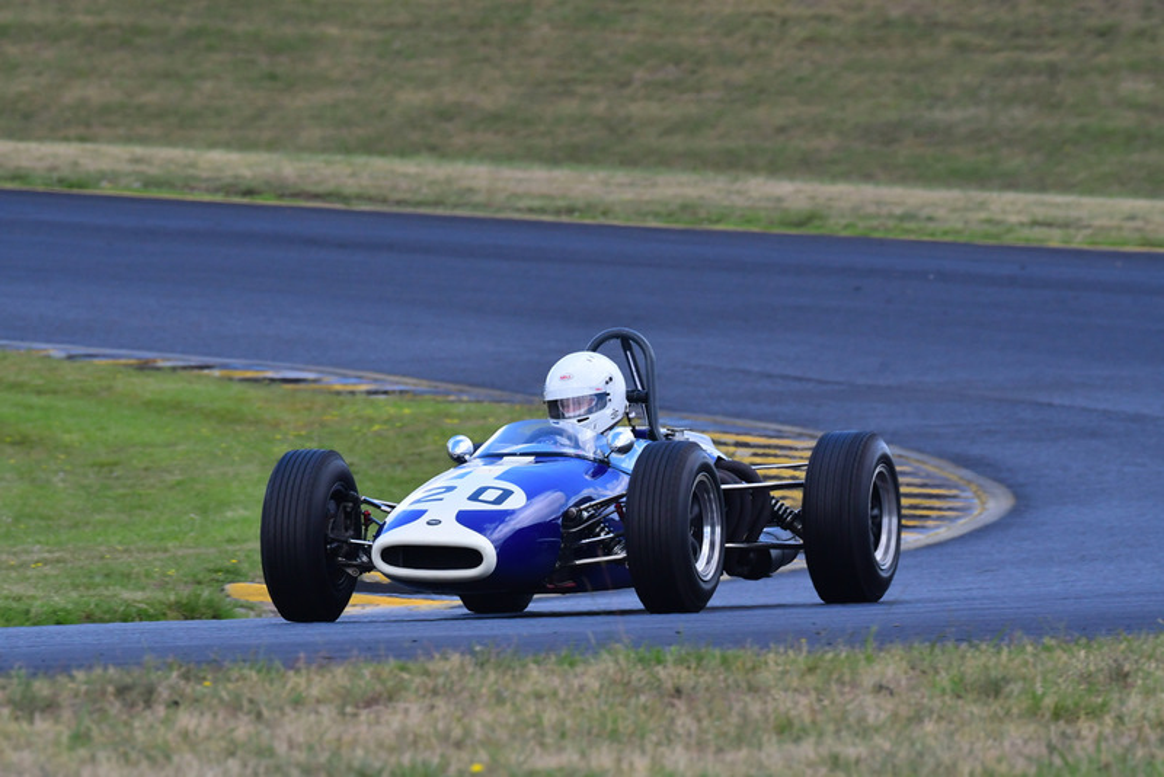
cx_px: 582
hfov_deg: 3.5
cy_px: 388
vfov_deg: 2.4
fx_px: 18921
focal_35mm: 585
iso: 1000
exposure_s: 1/640
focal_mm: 390
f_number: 11
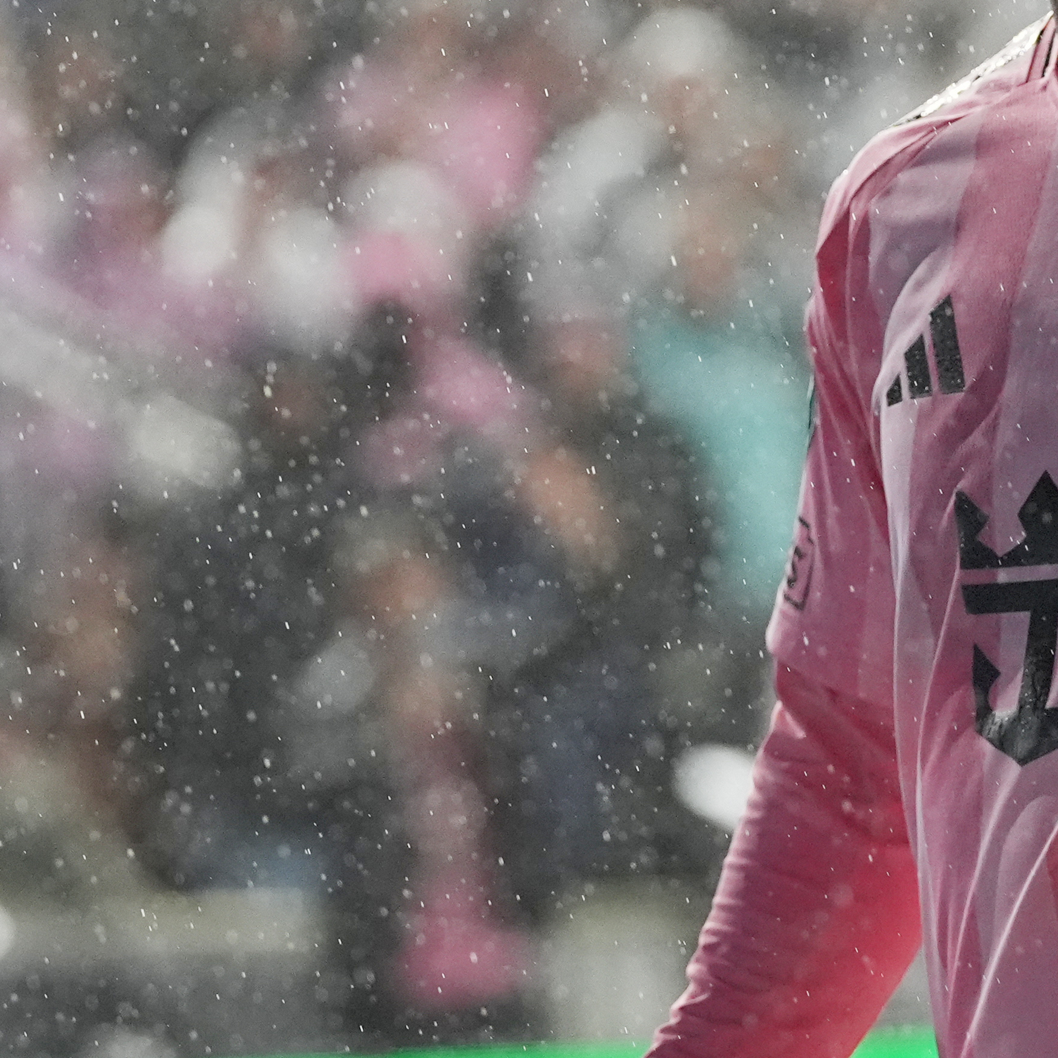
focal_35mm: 413
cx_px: 1142
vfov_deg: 4.2
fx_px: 14281
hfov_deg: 4.2
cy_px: 423
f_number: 4
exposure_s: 1/1250
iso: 4000
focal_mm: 142
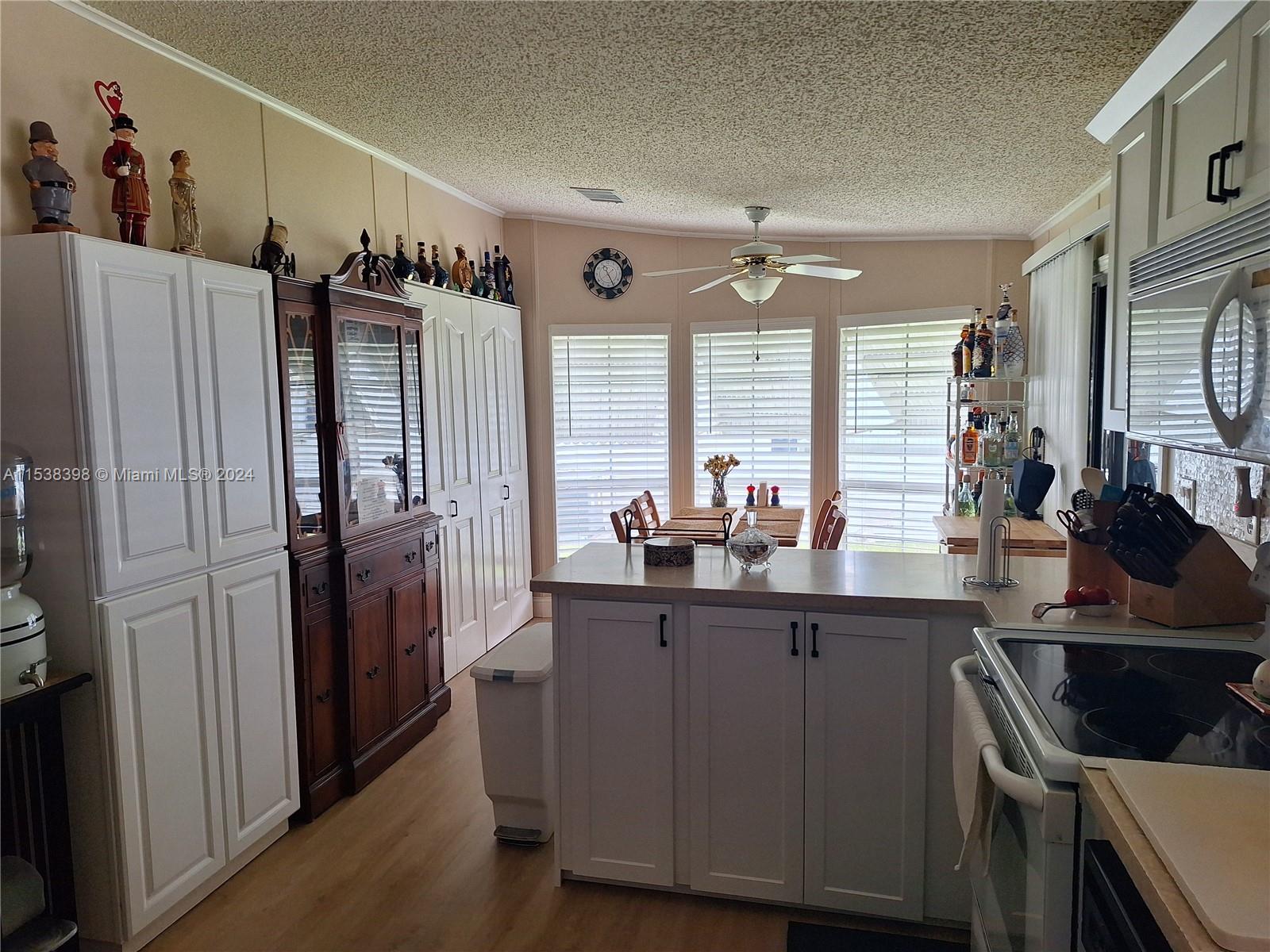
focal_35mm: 23
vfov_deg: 58.9
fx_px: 844
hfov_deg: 73.9
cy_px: 476
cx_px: 635
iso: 64
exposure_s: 1/120
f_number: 1.8
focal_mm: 5.54
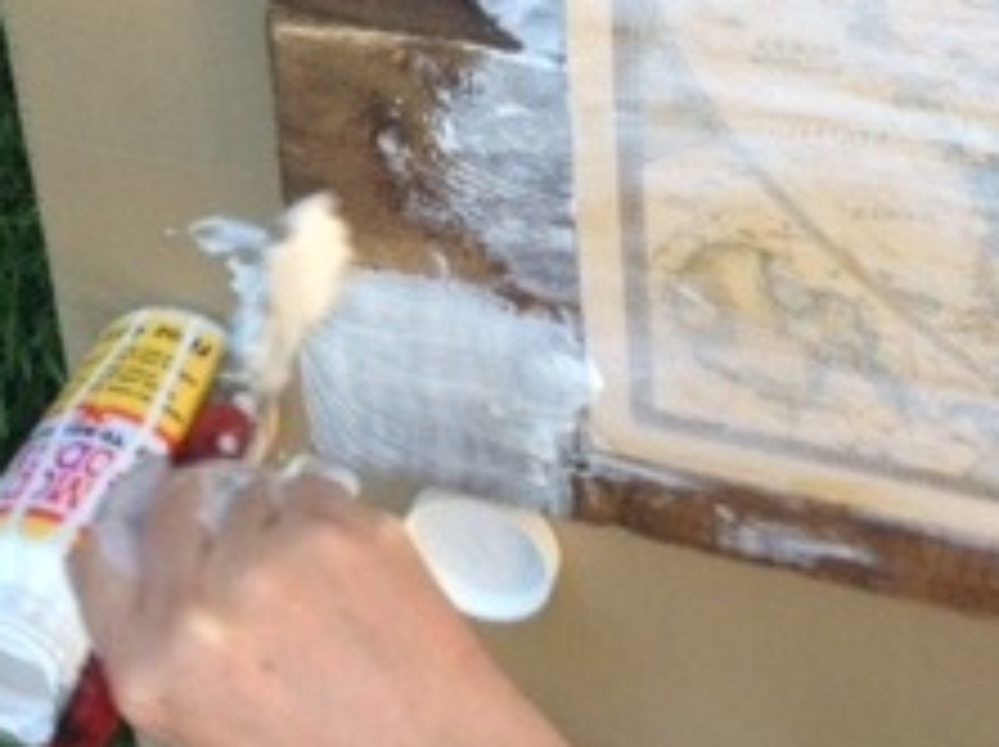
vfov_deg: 14.3
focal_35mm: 101
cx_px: 590
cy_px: -99
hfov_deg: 19.5
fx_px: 2912
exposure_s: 1/150
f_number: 2.4
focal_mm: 4.28
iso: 50
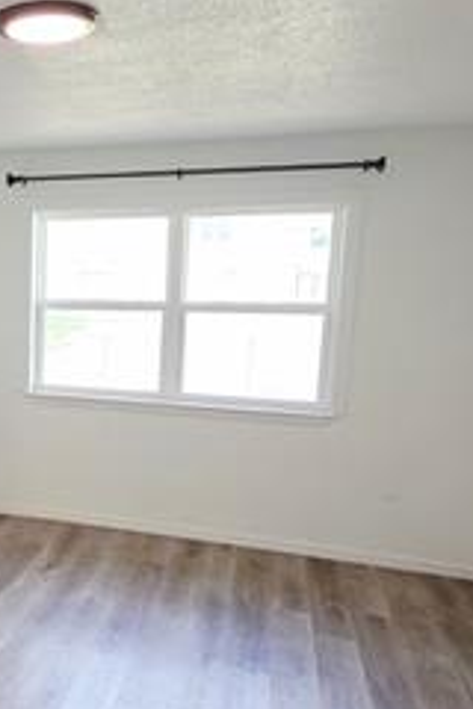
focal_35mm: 36
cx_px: -47
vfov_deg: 53.0
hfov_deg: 32.4
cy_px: 393
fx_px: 709
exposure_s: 1/120
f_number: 1.9
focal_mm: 2.2
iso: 100
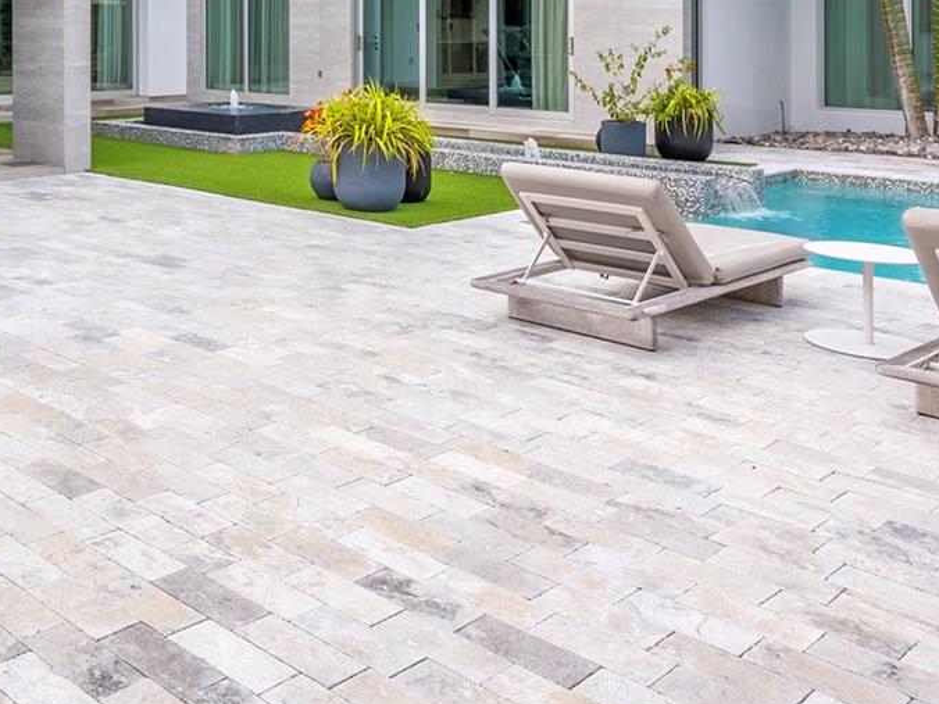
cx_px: 53
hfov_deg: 41.3
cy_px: 18
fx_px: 1112
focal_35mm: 41
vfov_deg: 32.6
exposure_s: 1/250
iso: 200
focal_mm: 18
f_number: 8
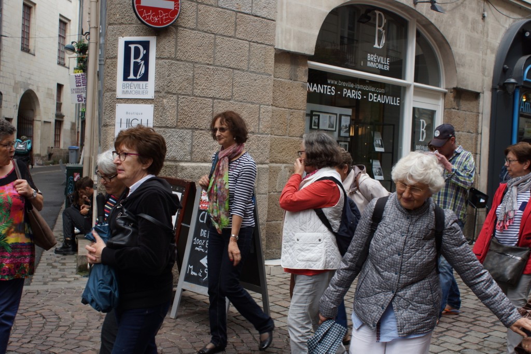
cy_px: 177
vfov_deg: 29.8
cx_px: 266
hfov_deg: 43.6
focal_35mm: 45
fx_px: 663
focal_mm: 30
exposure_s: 1/160
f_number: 5.6
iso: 100
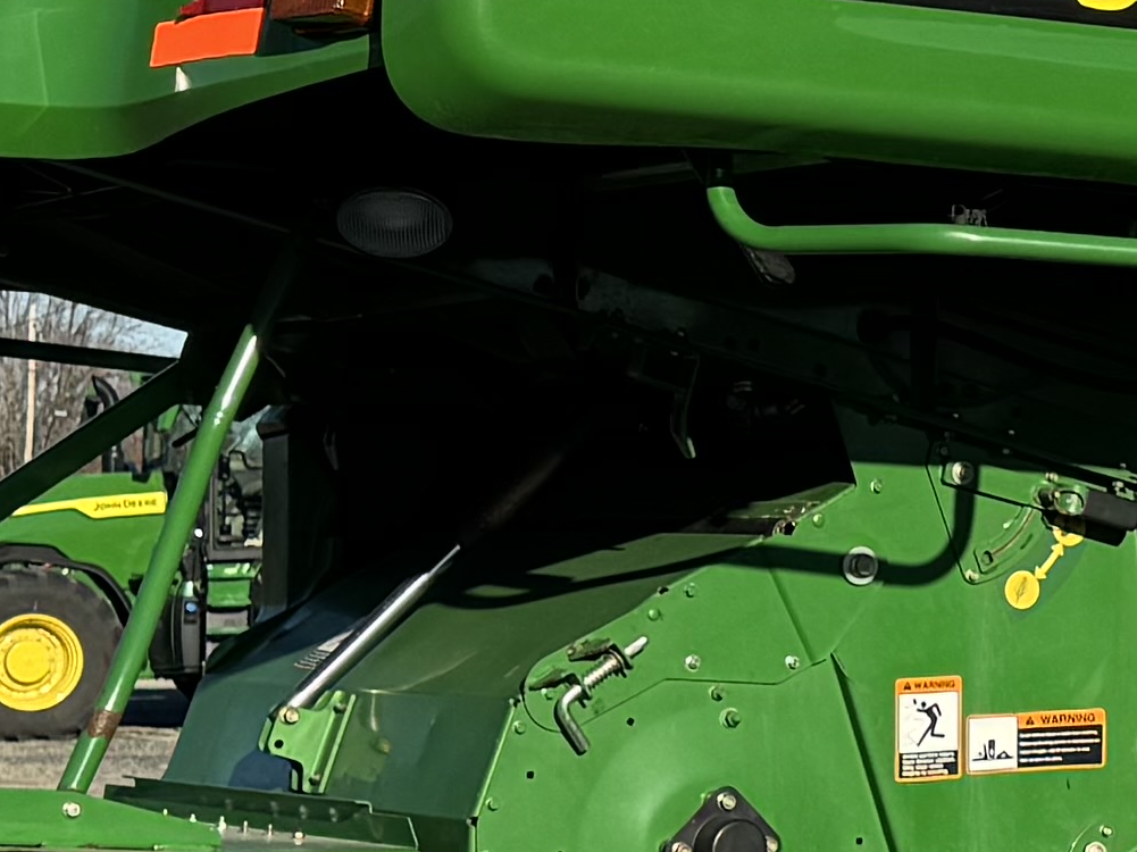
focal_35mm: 137
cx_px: 1702
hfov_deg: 13.6
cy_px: 220
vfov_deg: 10.8
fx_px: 4498
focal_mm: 6.76
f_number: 1.78
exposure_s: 1/4608
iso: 80
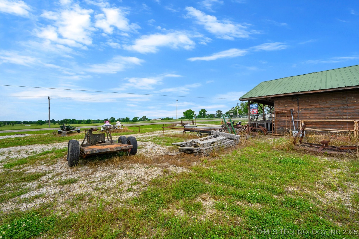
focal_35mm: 14
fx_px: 139
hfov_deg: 104.3
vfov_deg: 81.1
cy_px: 120
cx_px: 180
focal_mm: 14
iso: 250
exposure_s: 1/250
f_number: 9
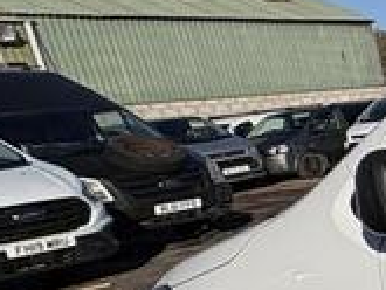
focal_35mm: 76
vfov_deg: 19.3
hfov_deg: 13.3
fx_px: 848
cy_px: 194
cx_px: 1034
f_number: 2.2
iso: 40
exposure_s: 1/6135
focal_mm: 2.22
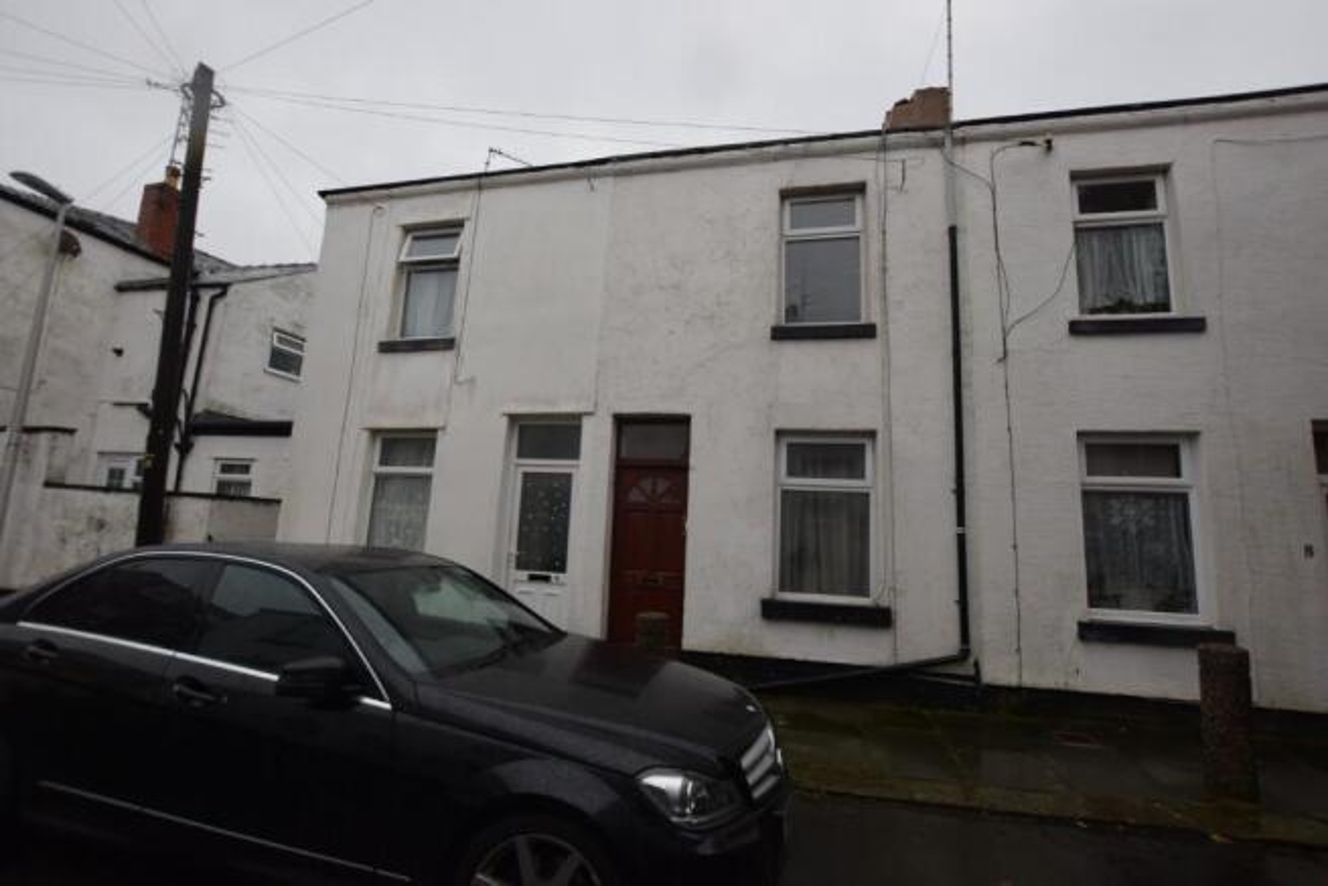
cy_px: 443
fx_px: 553
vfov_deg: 77.4
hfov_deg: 100.4
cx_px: 664
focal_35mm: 15
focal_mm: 10
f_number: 5.6
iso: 400
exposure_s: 1/125
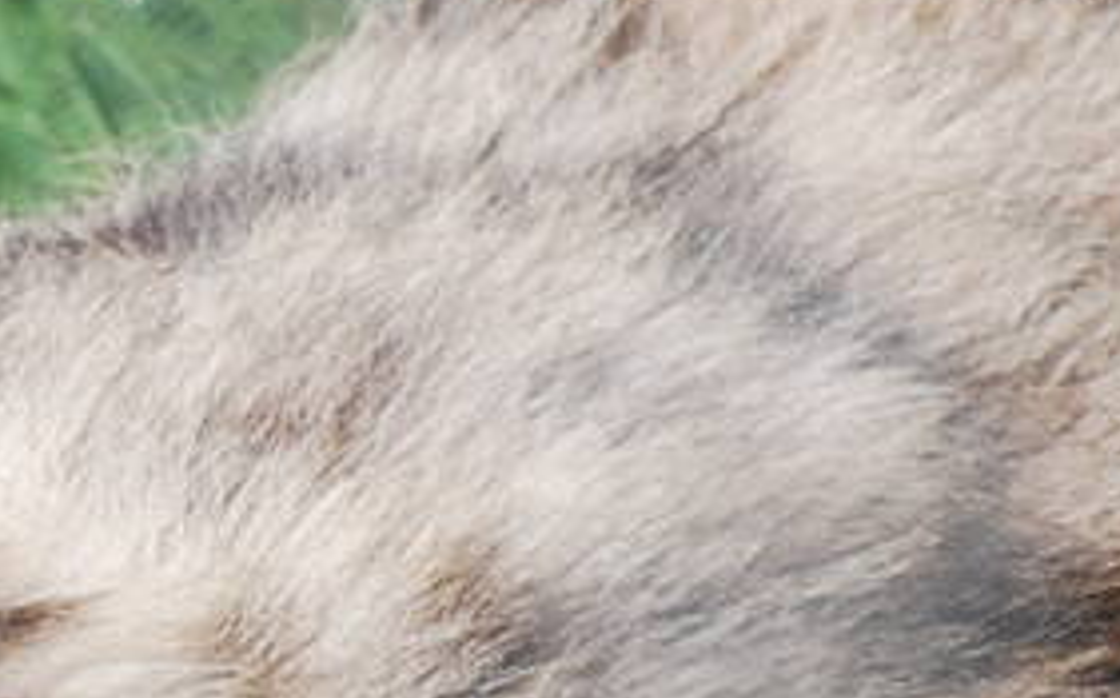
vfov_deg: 0.6
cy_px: 449
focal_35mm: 2094
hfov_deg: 1.0
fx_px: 63853
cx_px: -550
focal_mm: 240
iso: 200
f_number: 5.3
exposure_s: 1/800
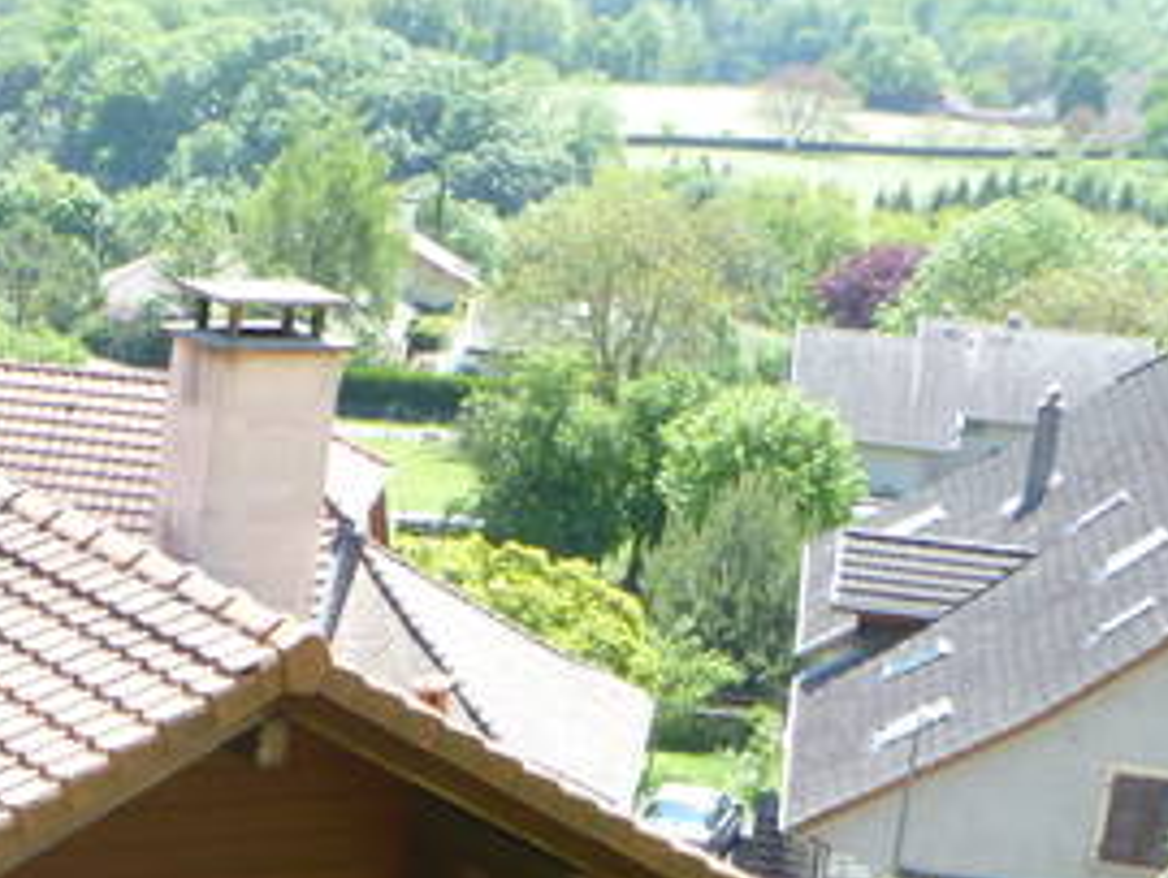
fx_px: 3850
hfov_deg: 16.4
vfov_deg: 12.5
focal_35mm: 114
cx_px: -329
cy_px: 1202
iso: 80
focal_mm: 6.9
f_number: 3.7
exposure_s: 1/125
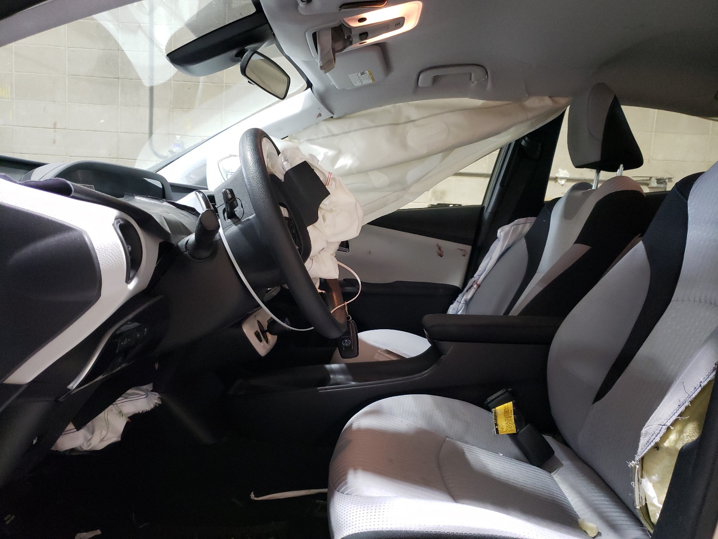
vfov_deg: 53.1
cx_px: 359
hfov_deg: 67.3
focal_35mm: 26
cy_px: 270
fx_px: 539
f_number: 1.5
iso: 316
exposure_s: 1/40
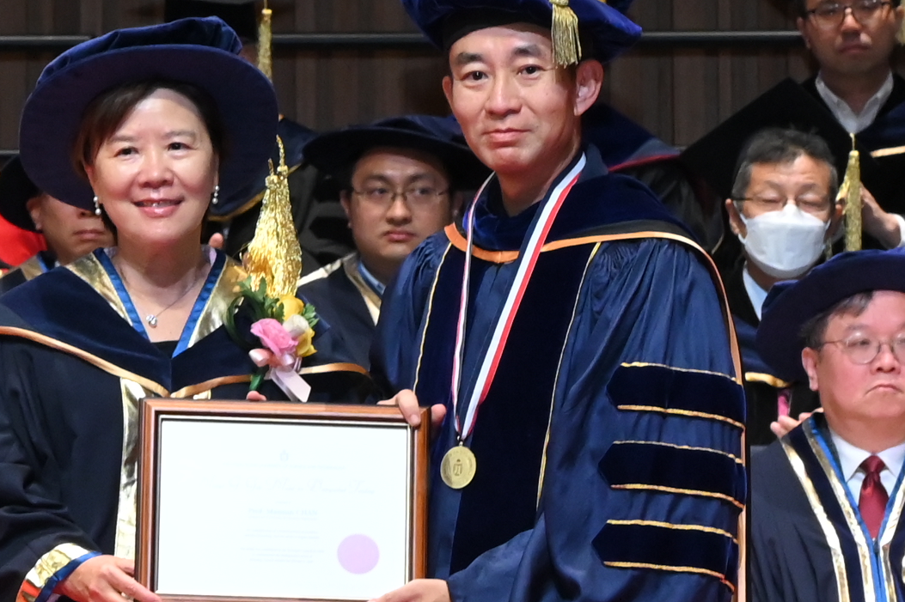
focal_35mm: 258
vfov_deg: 5.3
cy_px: 392
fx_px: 6482
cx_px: 102
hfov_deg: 8.0
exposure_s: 1/200
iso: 3200
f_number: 7.1
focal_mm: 60
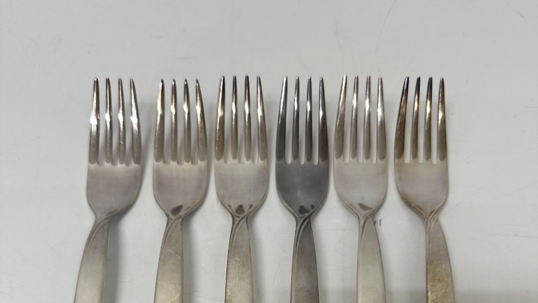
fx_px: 499
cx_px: 269
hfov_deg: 56.6
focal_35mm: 35
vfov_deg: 30.2
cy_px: 333
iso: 100
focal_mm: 6.9
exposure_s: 1/100
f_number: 1.8
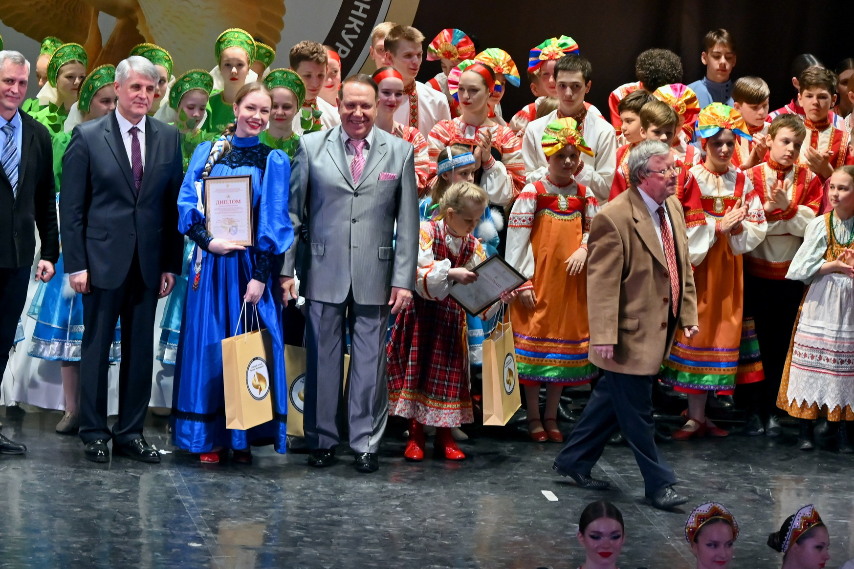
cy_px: 232
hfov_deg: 9.7
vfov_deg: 6.5
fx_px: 5005
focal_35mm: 211
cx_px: 238
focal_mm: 96
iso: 800
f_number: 5.6
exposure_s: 1/180
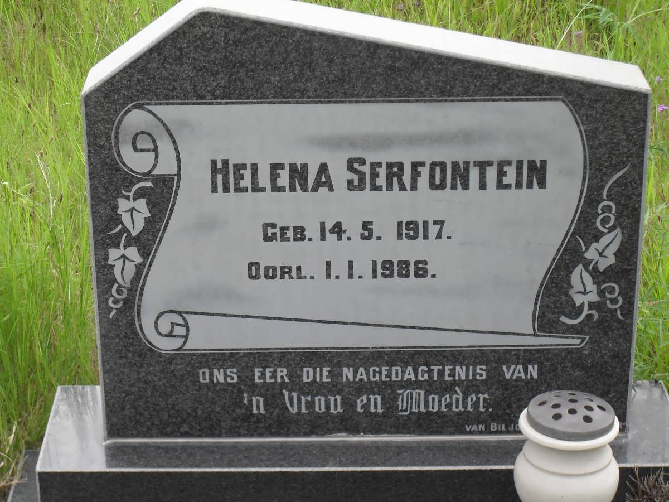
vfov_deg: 14.4
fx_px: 1991
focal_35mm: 103
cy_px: 251
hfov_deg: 19.1
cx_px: 334
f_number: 4.8
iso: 80
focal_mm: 17.1
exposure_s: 1/125
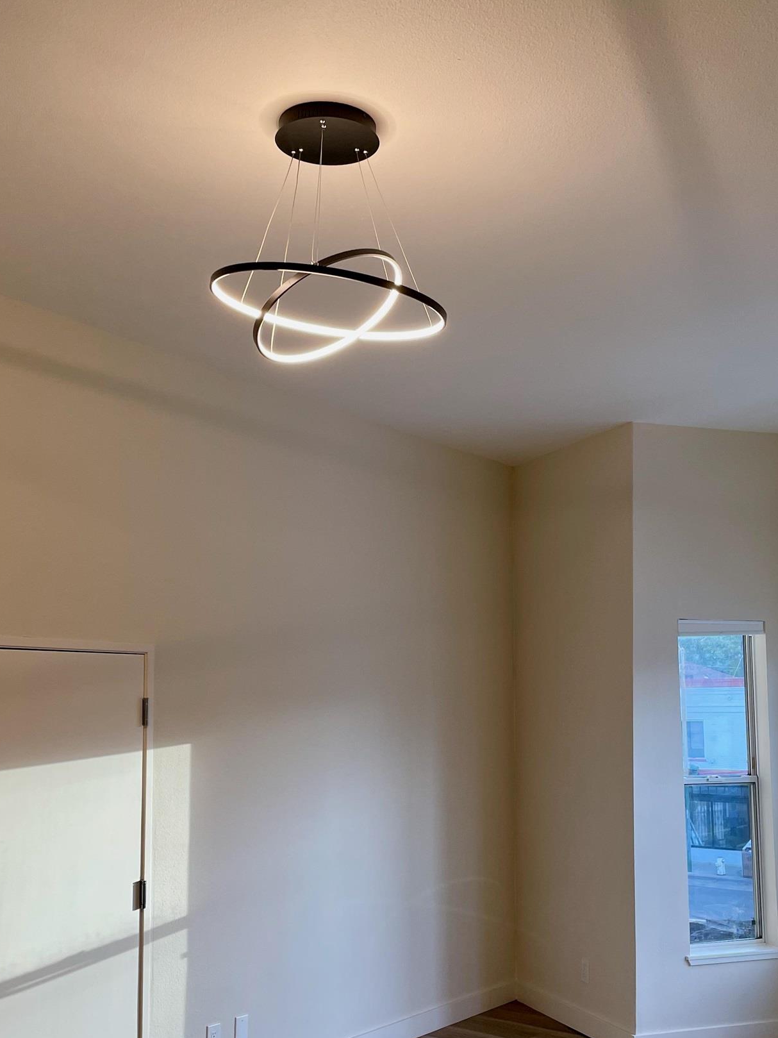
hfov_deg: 38.7
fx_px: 1109
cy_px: 624
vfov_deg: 49.8
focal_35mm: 37
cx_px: 380
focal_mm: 4.2
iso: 64
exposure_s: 1/120
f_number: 1.6
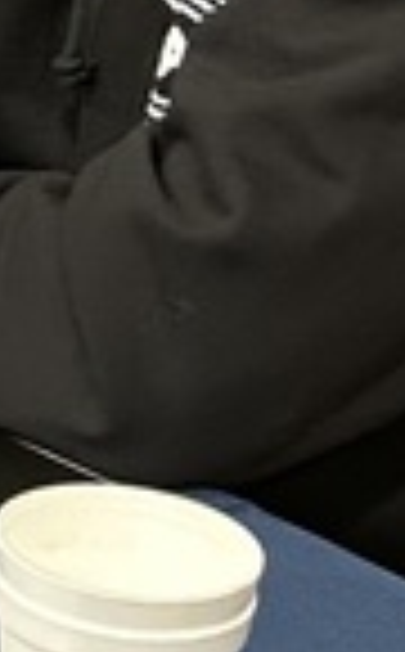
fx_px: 3461
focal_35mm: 195
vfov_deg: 10.7
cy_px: 85
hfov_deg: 5.8
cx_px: -1188
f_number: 1.5
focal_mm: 5.7
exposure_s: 1/60
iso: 320
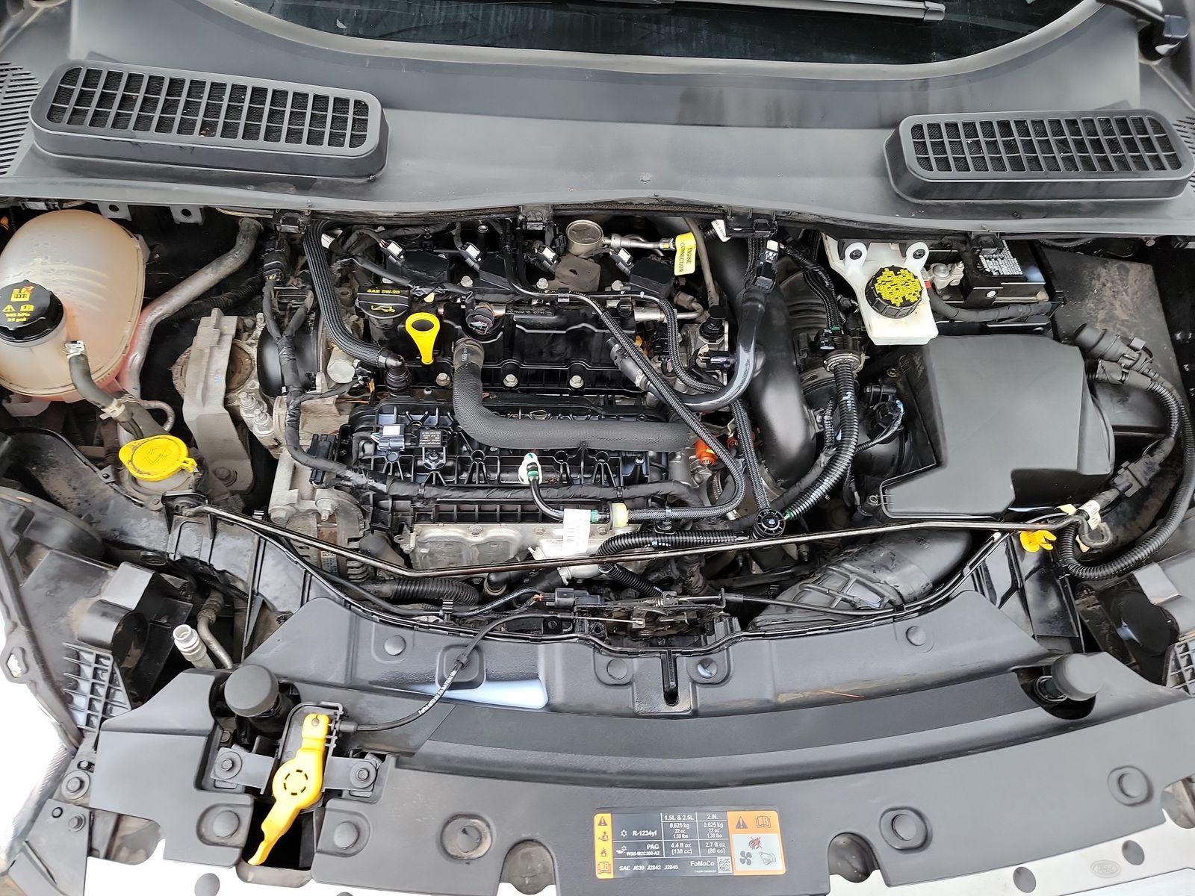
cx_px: 598
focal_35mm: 24
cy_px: 448
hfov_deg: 71.6
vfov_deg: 56.8
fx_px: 829
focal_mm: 6.7
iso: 77
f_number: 1.8
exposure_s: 1/59
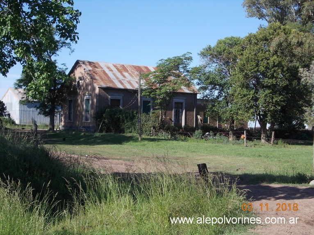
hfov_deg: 27.4
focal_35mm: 71
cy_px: 118
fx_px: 644
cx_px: 157
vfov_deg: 20.7
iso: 80
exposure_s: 1/400
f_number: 4.3
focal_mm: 10
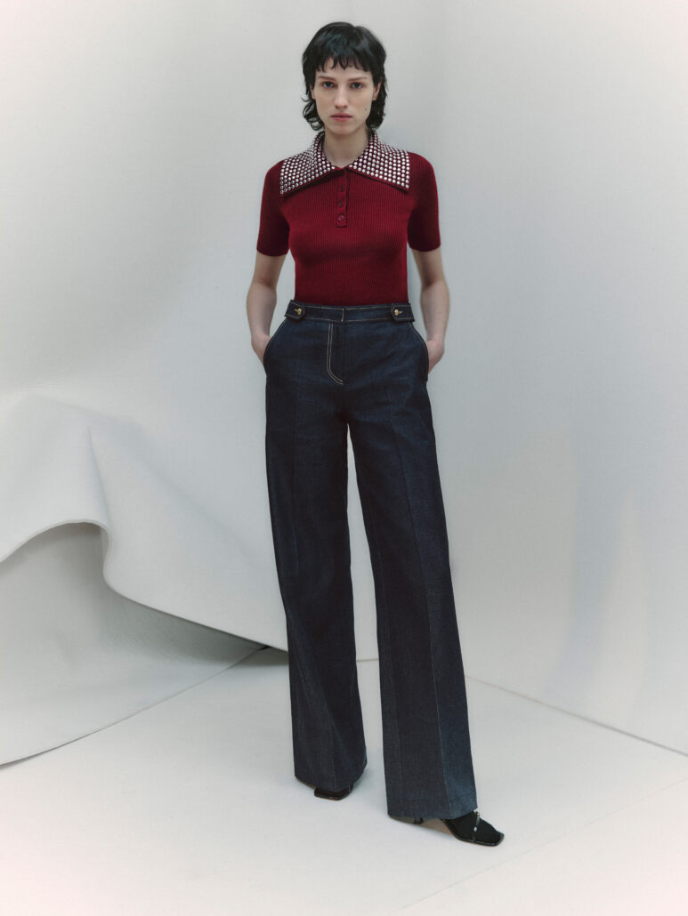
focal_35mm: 46
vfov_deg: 41.2
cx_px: 344
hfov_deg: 31.5
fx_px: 1219
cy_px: 458
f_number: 5.6
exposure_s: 1/60
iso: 250
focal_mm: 58.6
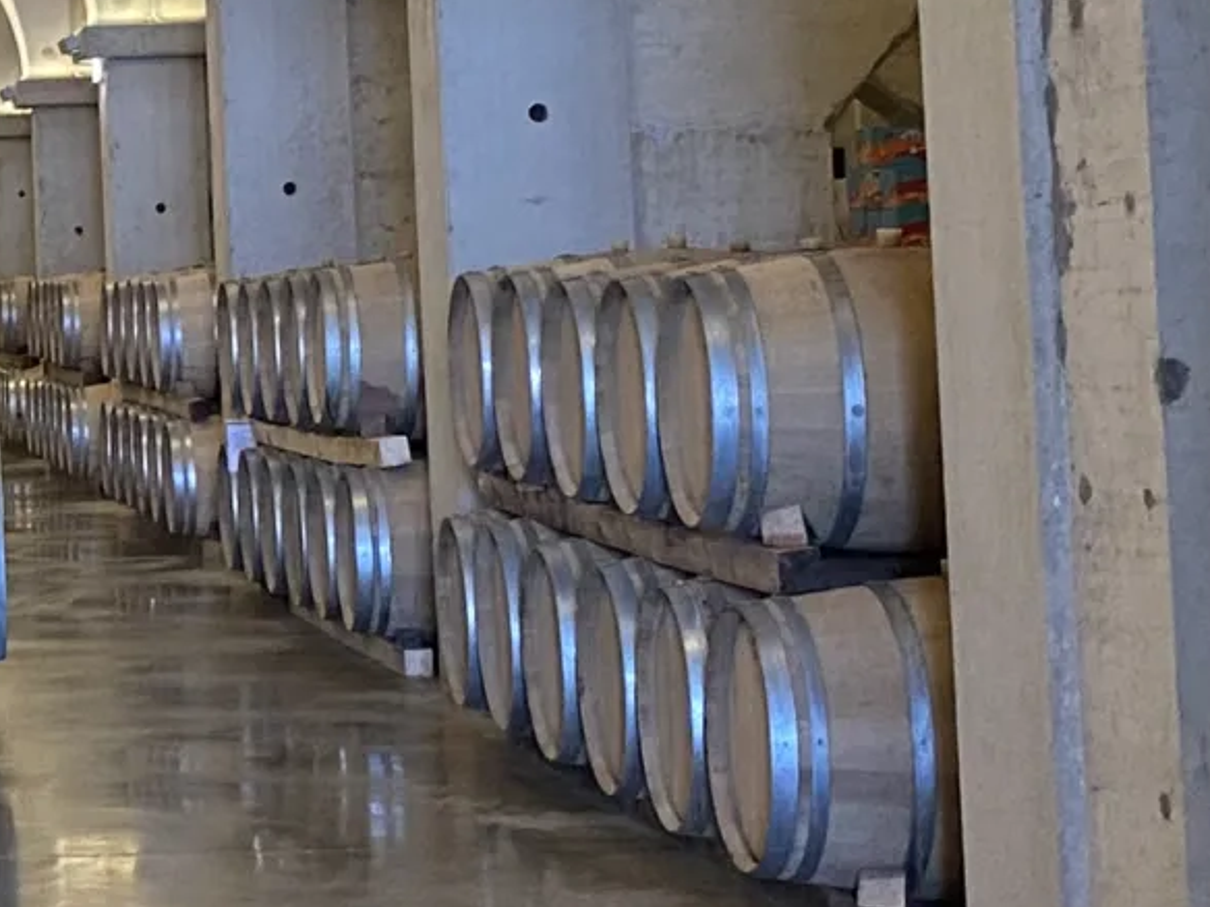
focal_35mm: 114
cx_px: -416
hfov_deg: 16.2
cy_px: 83
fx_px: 3985
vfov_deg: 12.9
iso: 250
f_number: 1.8
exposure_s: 1/50
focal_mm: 4.25
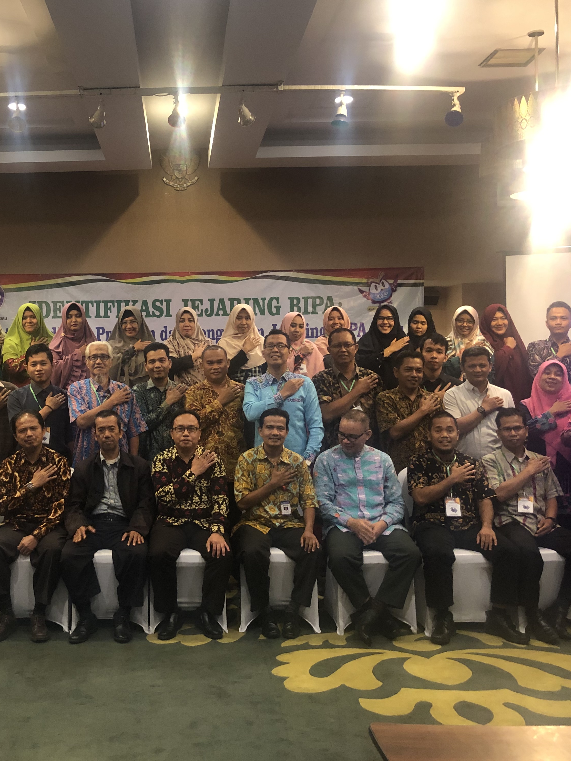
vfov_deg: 49.0
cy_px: 377
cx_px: 154
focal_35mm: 38
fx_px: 836
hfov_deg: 37.0
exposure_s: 1/9
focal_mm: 3.99
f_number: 1.8
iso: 100
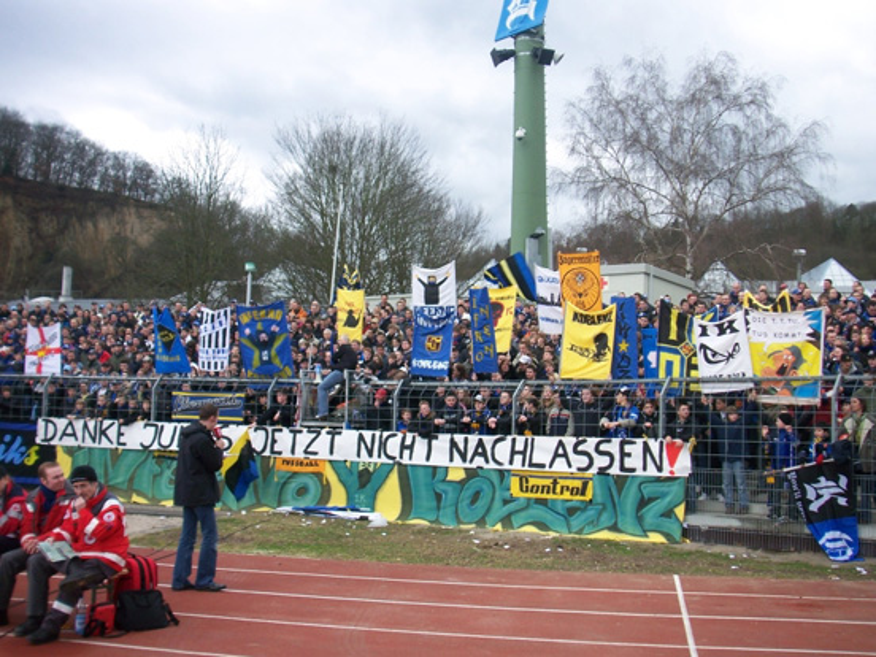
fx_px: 962
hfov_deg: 49.0
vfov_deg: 37.7
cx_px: 438
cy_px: 328
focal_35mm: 38
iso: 64
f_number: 3.9
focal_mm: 6.3
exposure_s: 1/100
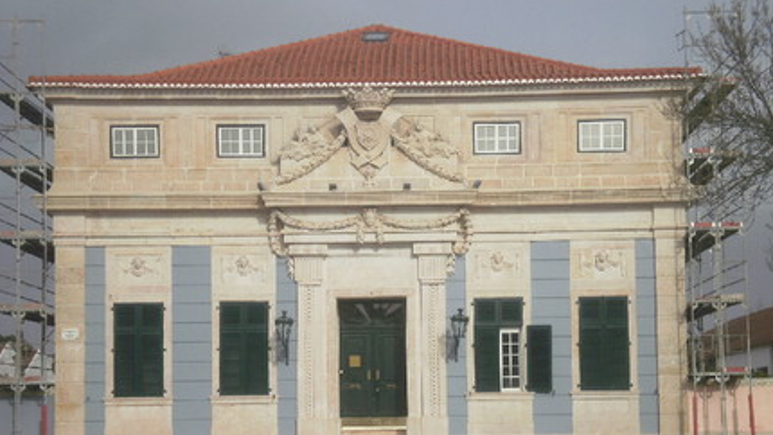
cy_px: 297
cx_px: 386
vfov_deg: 14.9
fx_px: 1660
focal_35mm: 81
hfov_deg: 26.2
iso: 100
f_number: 13
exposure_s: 1/160
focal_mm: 11.3
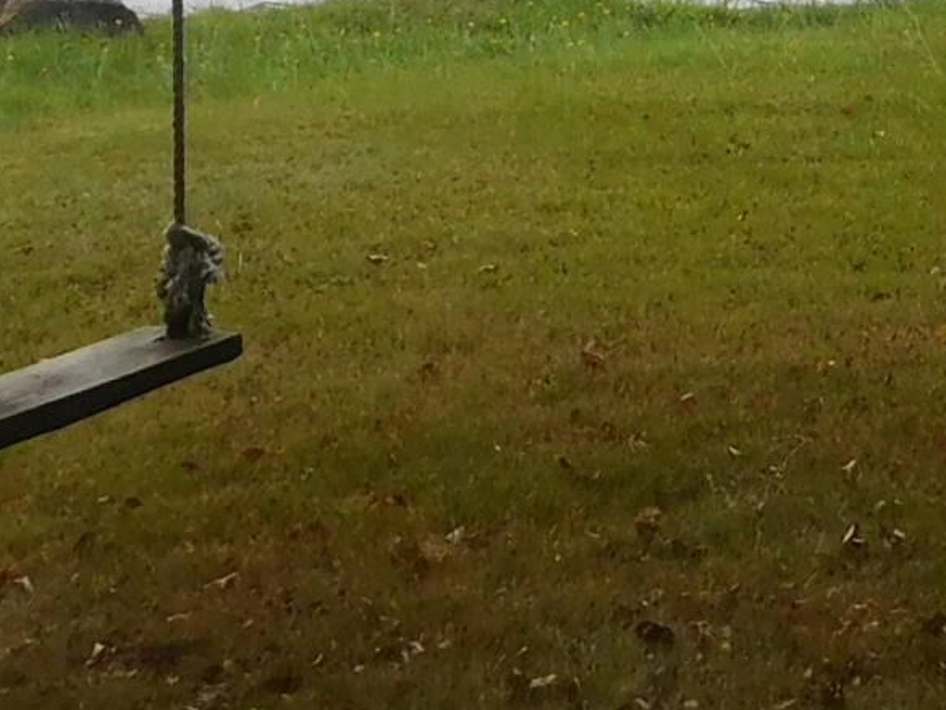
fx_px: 3225
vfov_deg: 11.6
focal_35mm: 118
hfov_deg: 16.3
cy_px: -585
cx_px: 978
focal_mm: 4
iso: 125
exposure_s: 1/400
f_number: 3
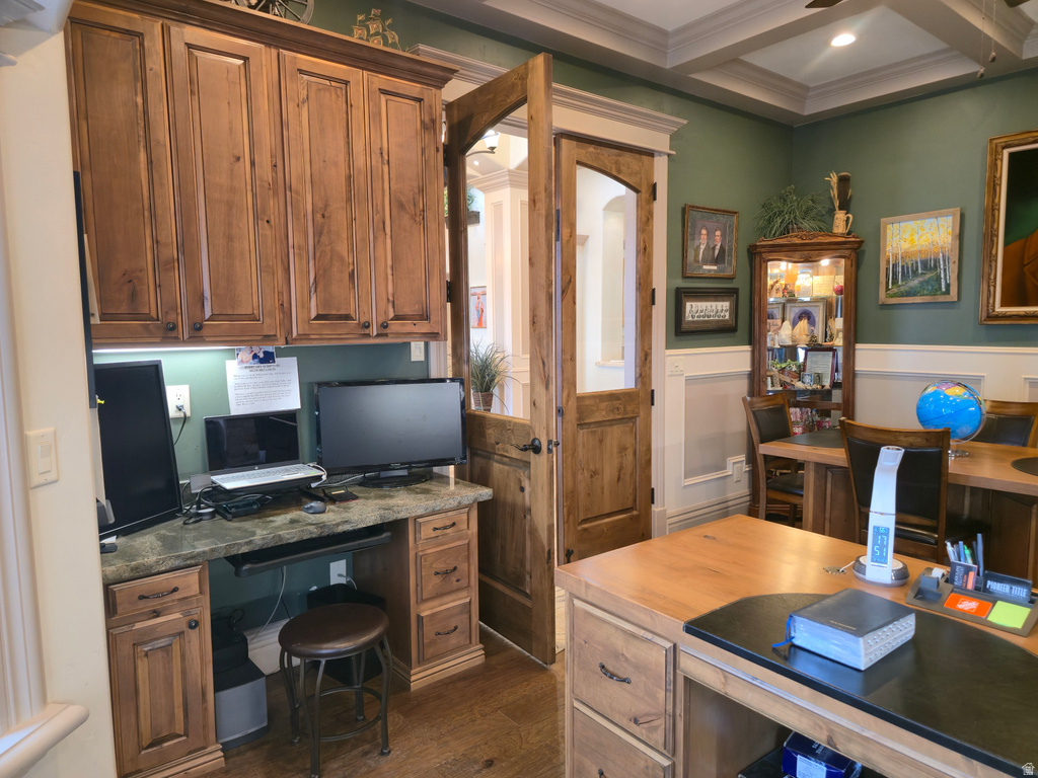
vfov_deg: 58.9
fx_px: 690
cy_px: 389
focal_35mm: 23
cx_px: 519
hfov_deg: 73.9
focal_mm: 6.3
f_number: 1.7
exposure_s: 1/60
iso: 160
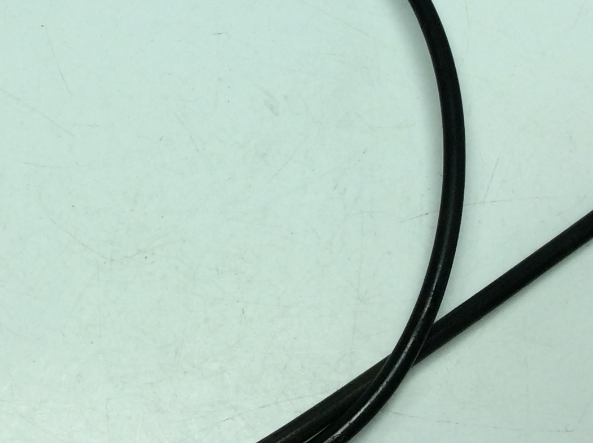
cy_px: 31
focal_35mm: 79
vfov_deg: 18.3
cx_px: 207
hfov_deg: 24.7
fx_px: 1351
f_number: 2.4
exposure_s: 1/665
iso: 32
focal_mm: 3.3
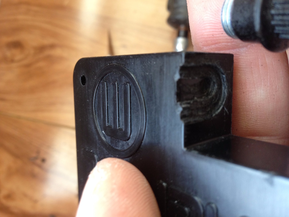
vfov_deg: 42.9
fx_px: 276
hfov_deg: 55.4
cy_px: 108
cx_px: 144
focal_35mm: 33
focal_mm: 4.12
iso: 100
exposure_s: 1/20
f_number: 2.4
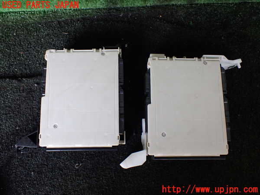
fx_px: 225
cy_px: 98
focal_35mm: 30
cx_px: 130
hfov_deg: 60.0
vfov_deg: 46.8
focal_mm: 5.4
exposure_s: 1/125
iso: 320
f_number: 2.3
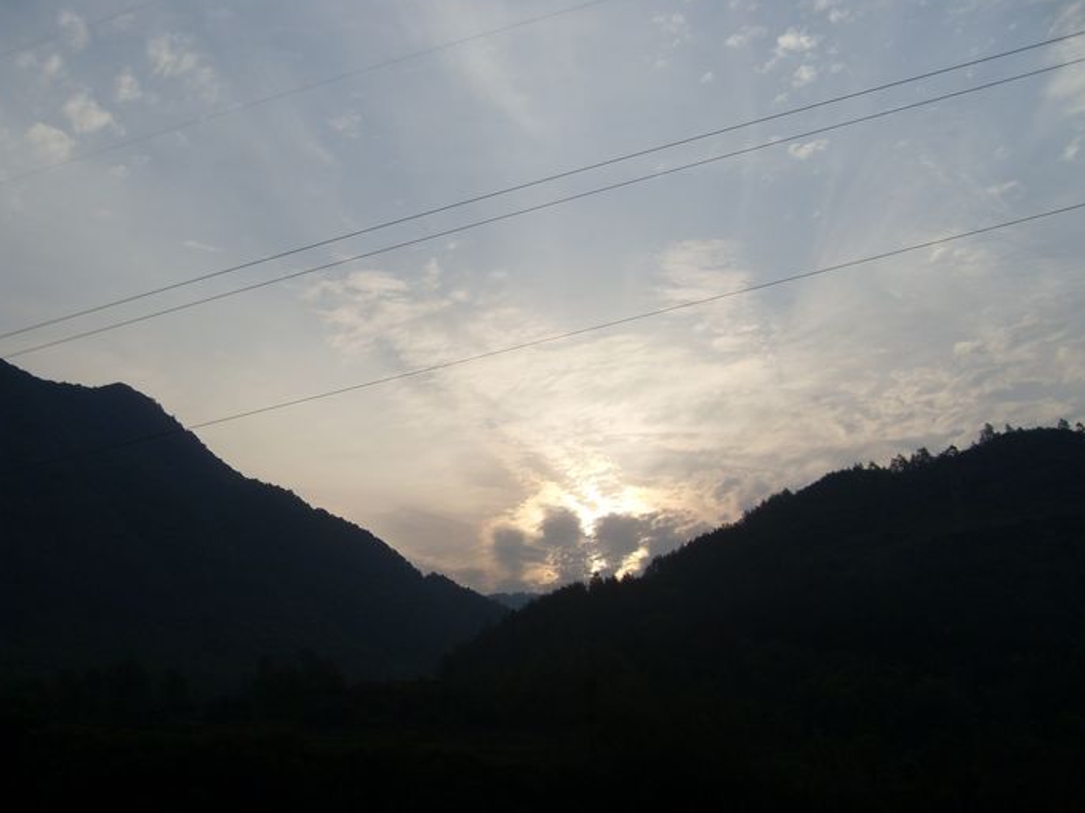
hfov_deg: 49.0
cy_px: 403
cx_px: 542
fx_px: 1191
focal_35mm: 38
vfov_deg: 37.7
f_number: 7
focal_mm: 6.3
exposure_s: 1/750
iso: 80
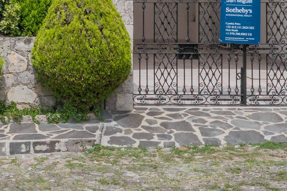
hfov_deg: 19.7
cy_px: -81
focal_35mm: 91
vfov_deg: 14.2
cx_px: -131
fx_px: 725
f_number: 22
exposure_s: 1/200
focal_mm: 22.5
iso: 400
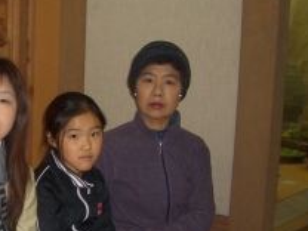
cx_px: -36
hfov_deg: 22.0
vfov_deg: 17.5
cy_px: 149
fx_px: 747
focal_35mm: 84
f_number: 2.6
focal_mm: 5.8
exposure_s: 1/60
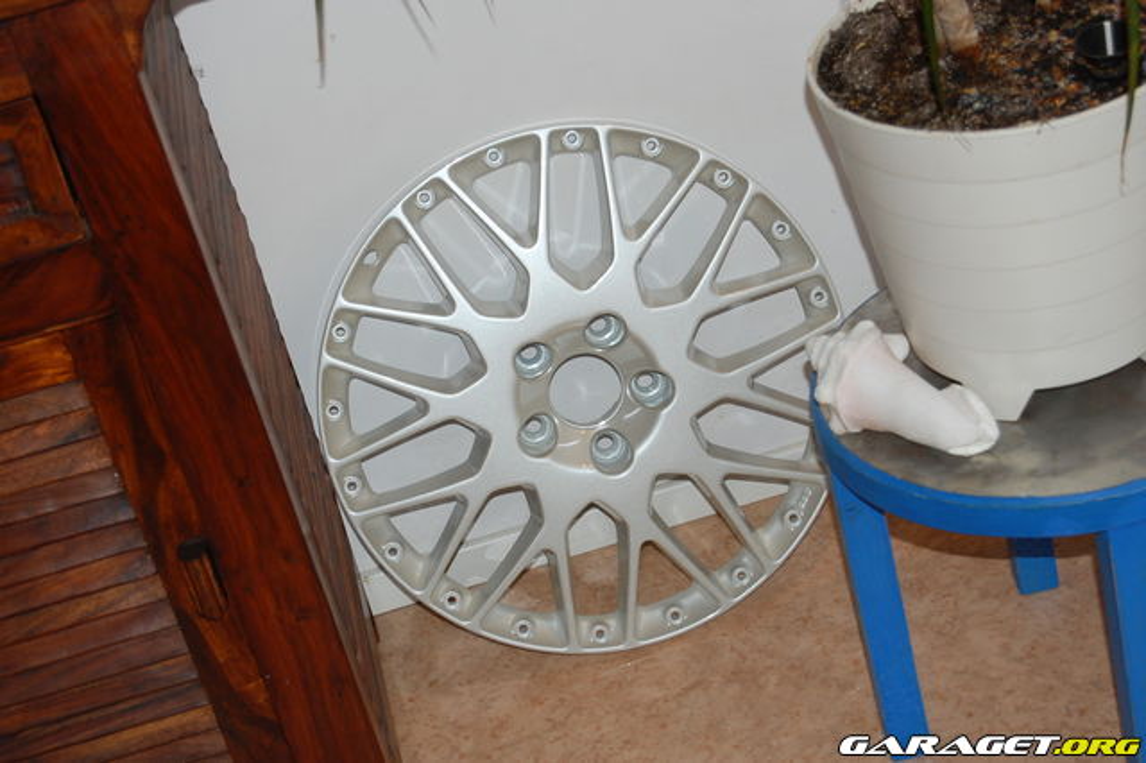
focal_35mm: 82
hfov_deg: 24.6
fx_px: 2625
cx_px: 573
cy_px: 382
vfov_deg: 16.5
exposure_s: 1/60
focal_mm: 55
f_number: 5.6
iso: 400
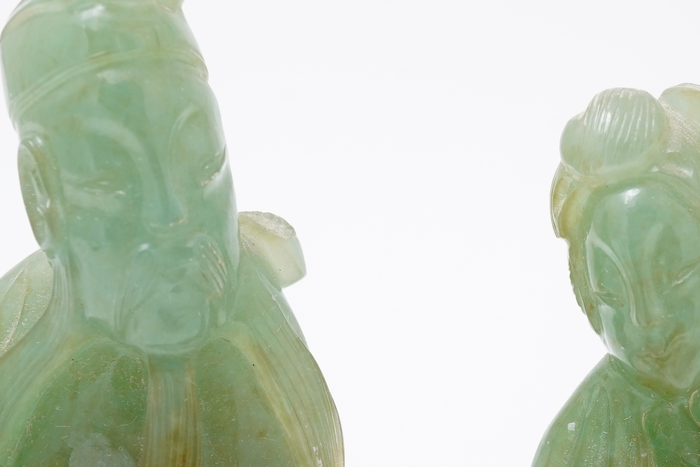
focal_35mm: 80
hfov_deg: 25.1
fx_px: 1555
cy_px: 243
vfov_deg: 17.1
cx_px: 503
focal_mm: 30
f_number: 18
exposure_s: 1/125
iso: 640
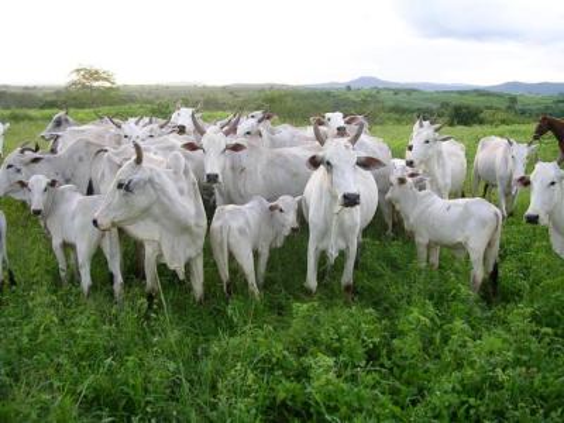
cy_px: 212
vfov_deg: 37.7
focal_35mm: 38
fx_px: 619
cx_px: 282
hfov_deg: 49.0
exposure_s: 1/55.2
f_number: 2.8
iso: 50
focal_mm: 5.8
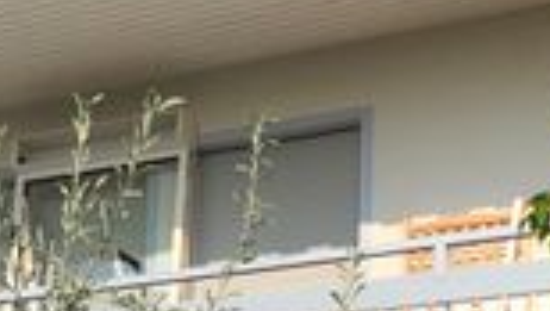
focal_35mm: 119
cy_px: 525
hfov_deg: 17.4
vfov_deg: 9.8
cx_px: -39
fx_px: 1737
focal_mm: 4
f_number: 1.8
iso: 25
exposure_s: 1/3205
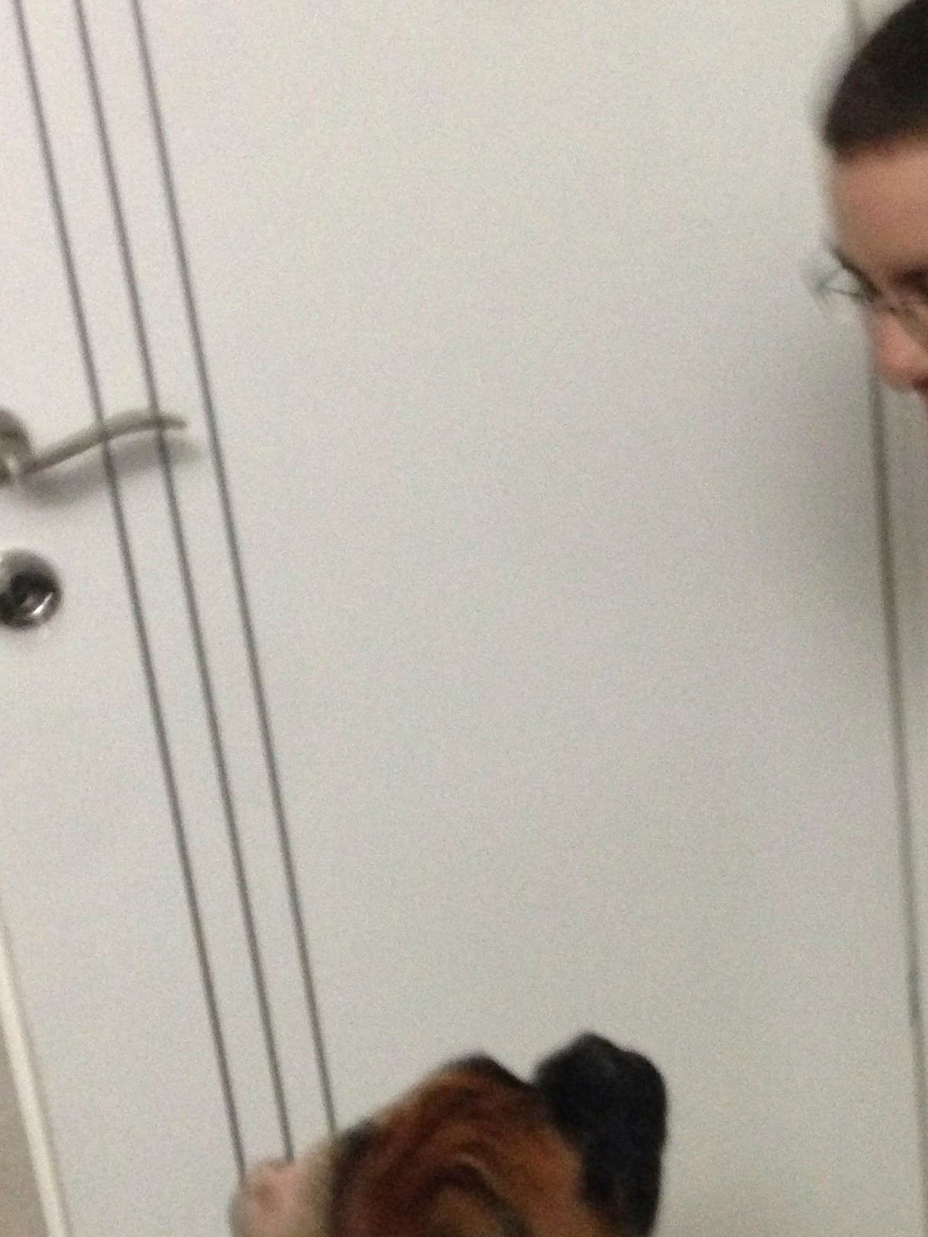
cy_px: 690
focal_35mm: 68
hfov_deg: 21.1
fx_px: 2431
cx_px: 858
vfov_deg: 28.5
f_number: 2.4
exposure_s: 1/15
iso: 500
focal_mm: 4.12
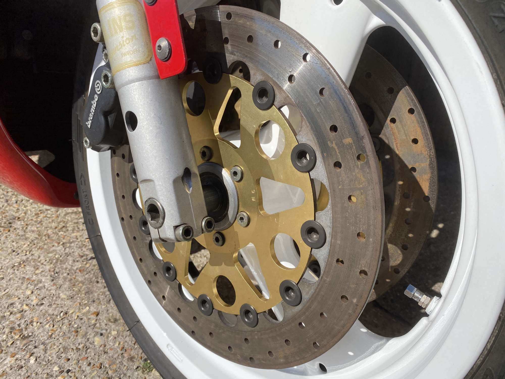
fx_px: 379
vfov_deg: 53.1
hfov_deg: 67.3
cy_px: 190
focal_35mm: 26
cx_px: 252
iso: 32
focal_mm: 4.25
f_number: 1.8
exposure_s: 1/4444
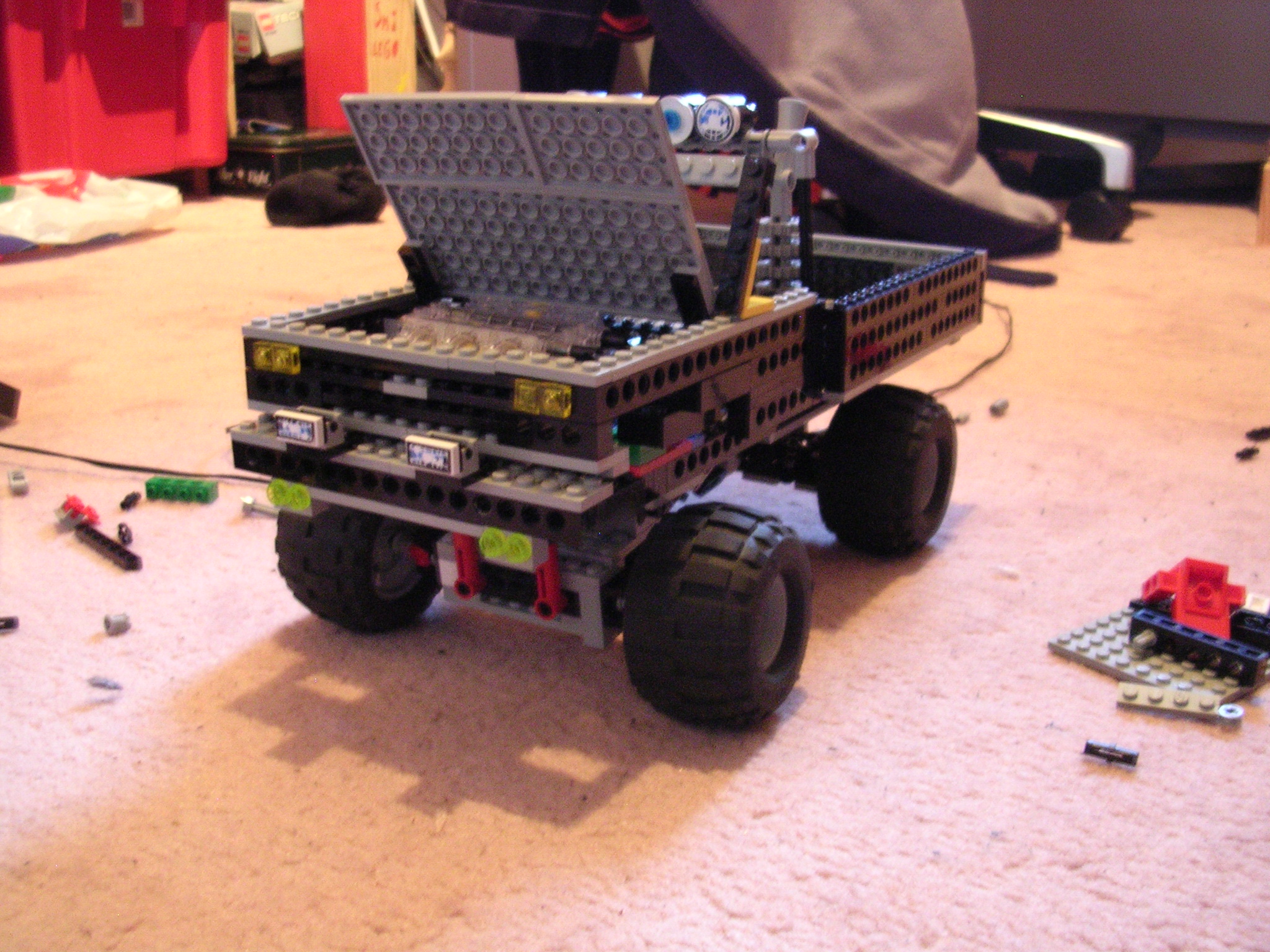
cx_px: 635
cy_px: 476
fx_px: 1394
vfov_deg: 37.7
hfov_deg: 49.0
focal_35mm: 38
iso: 400
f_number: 2.8
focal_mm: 5.8
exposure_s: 1.43
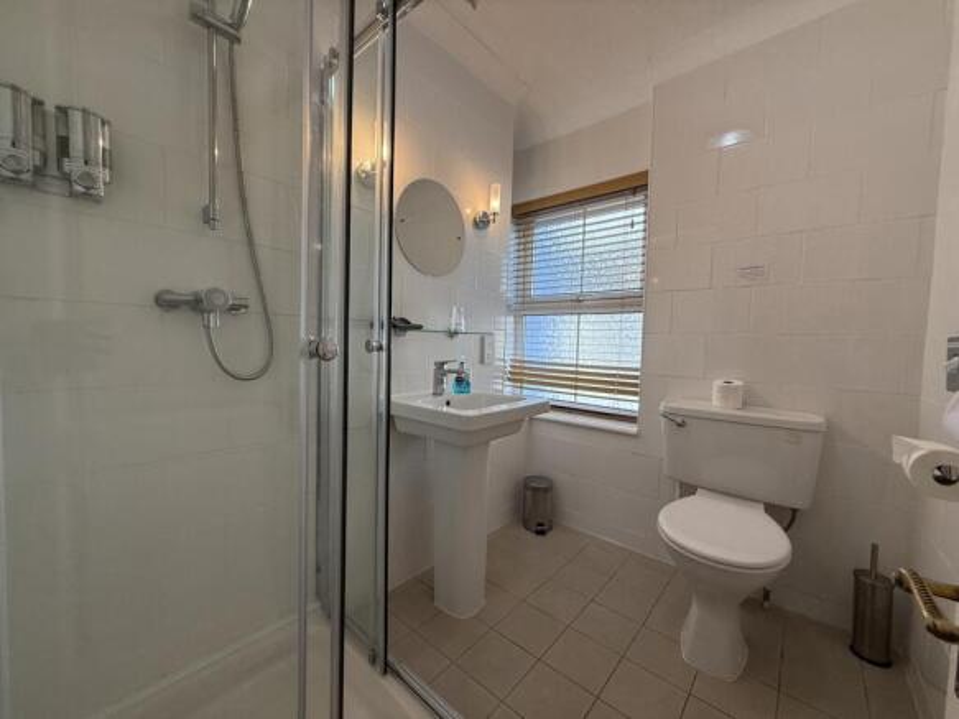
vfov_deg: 85.7
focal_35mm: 14
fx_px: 388
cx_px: 480
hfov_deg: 102.1
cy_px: 360
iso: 64
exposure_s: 1/118
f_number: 2.2
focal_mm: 2.22
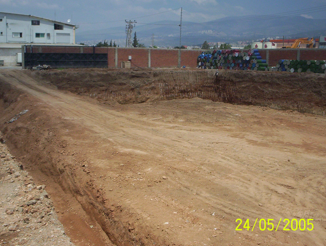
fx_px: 396
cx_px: 152
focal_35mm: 42
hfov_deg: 44.7
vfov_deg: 34.5
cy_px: 122
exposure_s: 1/1733
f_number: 4.5
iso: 100
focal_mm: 4.99
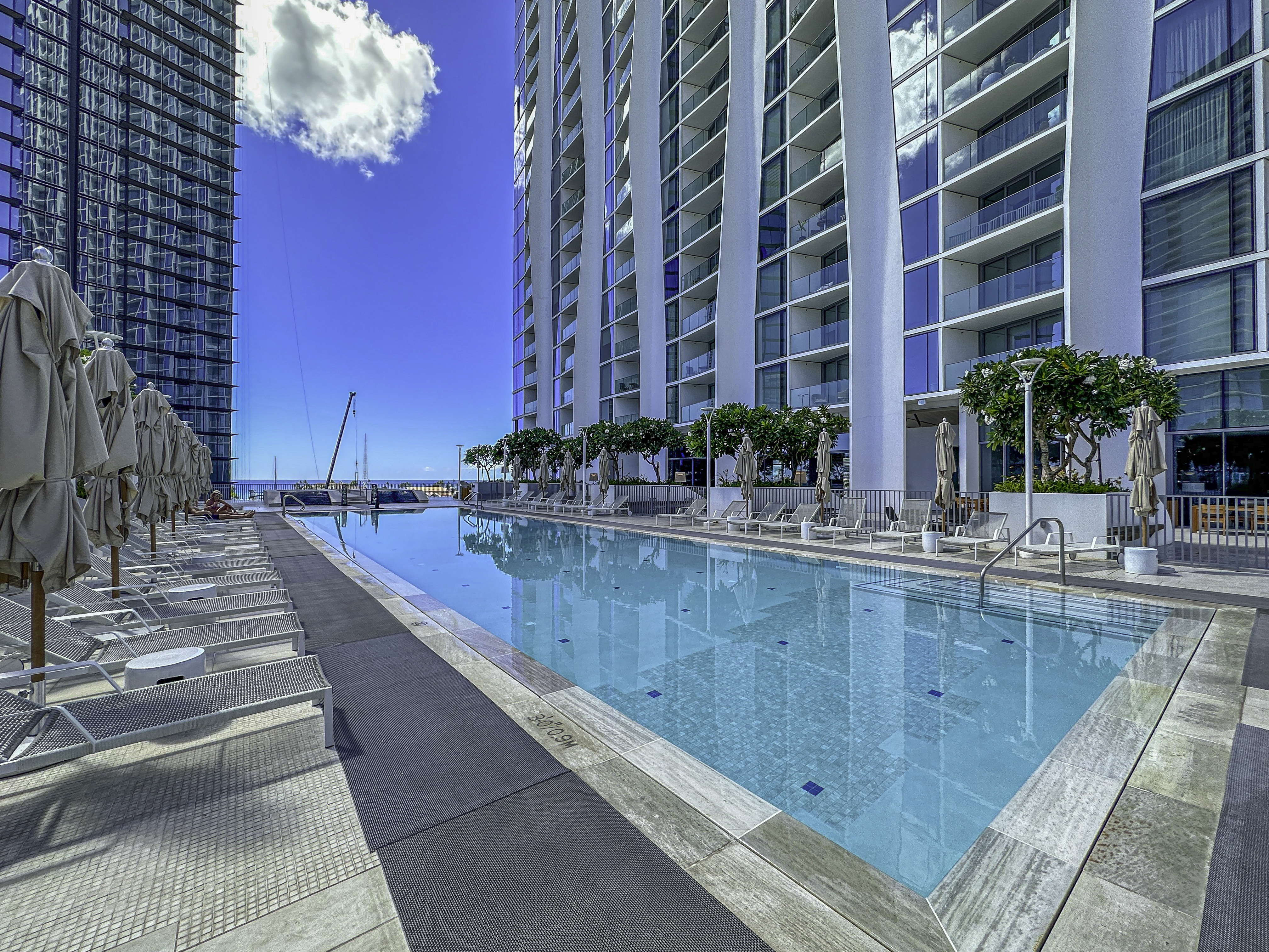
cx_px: 634
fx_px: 513
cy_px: 476
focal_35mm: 14
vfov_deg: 85.7
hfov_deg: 102.1
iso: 40
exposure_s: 1/1100
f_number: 2.2
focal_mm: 2.22
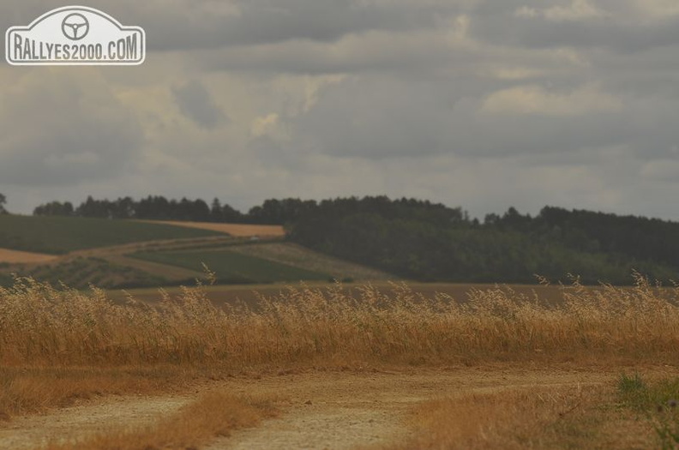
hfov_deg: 4.6
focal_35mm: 450
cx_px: 340
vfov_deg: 3.0
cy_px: 225
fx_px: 8472
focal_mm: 300
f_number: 11
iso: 200
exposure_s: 1/800
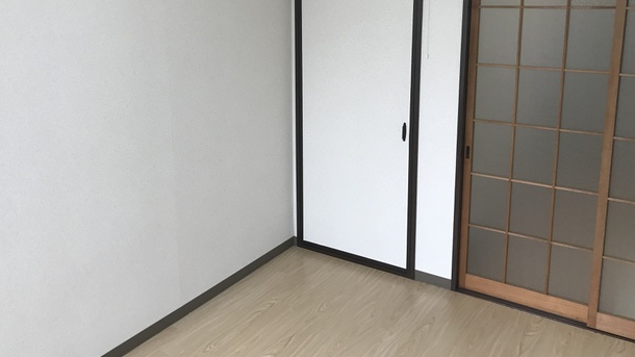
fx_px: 589
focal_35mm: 35
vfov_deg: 33.3
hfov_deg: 56.5
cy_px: 109
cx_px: 283
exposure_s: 1/40
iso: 20
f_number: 1.8
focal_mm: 3.99
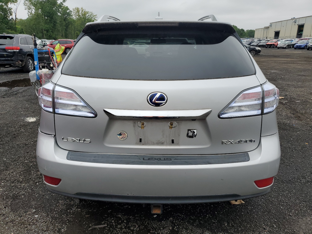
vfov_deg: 53.1
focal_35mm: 26
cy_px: 117
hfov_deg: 67.3
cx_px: 156
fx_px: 234
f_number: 1.5
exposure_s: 1/500
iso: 50
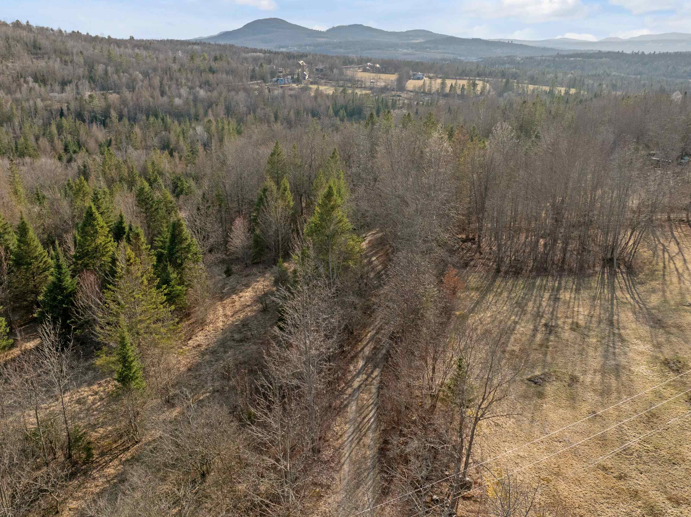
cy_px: 237
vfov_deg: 48.1
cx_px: 339
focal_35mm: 29
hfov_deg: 61.7
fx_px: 579
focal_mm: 12.29
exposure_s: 1/3200
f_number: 2.8
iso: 390
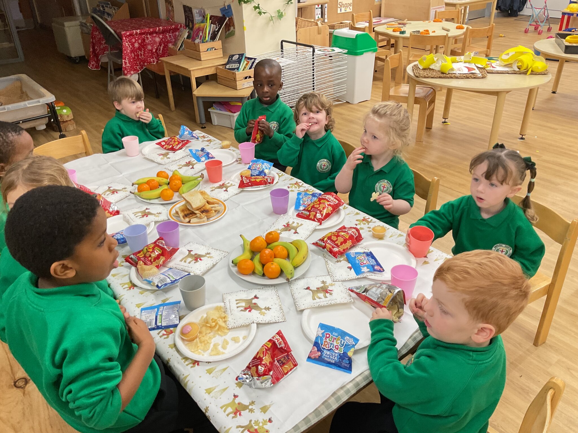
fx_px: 484
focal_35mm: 29
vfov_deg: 48.2
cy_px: 216
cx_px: 289
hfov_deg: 61.7
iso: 50
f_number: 1.8
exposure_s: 1/50
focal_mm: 3
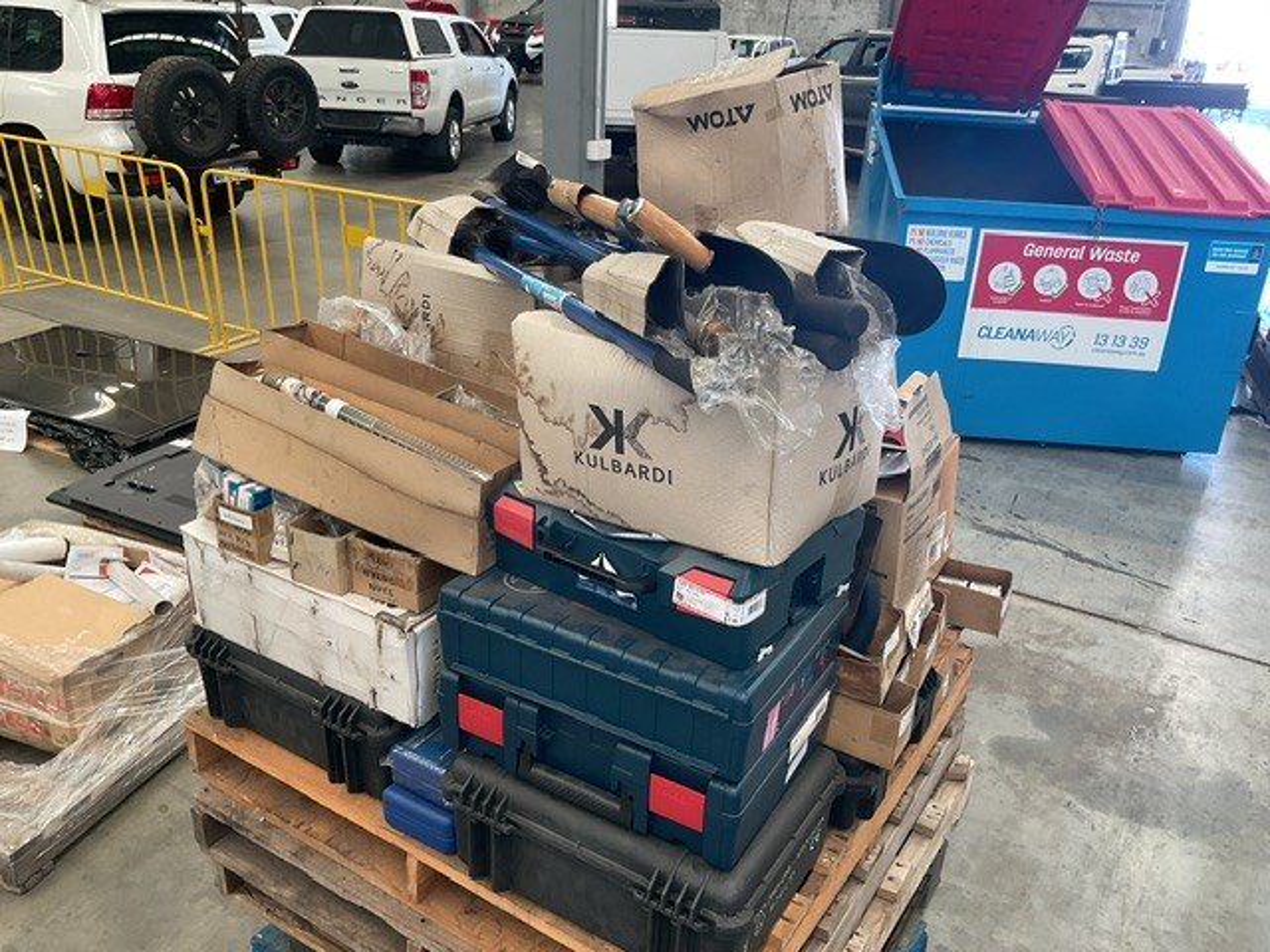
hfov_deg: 61.7
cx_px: 635
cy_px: 476
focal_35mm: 29
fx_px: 1064
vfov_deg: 48.2
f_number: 1.8
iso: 50
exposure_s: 1/60
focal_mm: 3
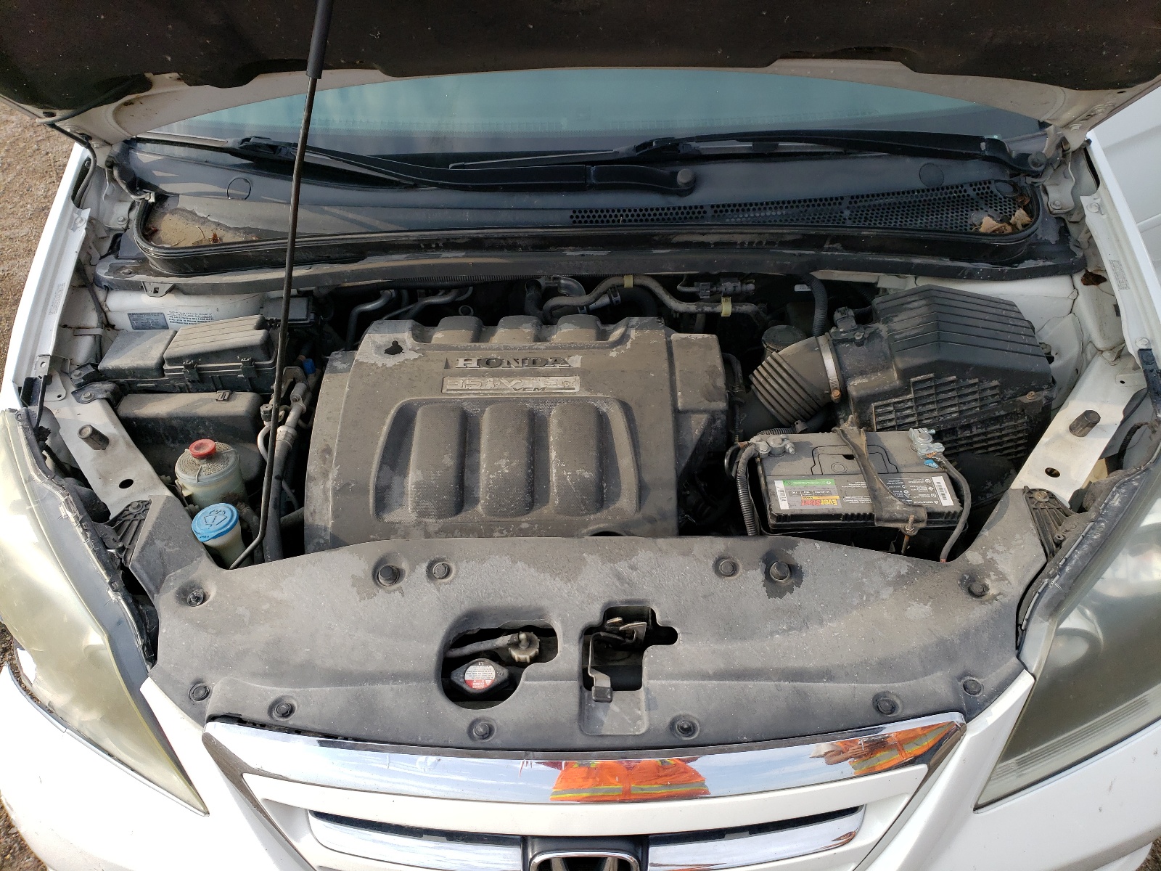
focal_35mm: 26
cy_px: 436
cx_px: 580
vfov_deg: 53.1
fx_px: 872
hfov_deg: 67.3
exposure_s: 1/1429
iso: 50
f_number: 1.5
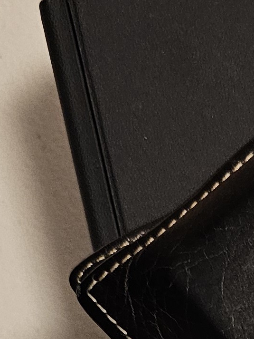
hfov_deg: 10.7
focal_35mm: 129
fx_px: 1262
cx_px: 467
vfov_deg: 13.2
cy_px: 683
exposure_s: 1/30
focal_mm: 6.3
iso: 640
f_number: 1.7
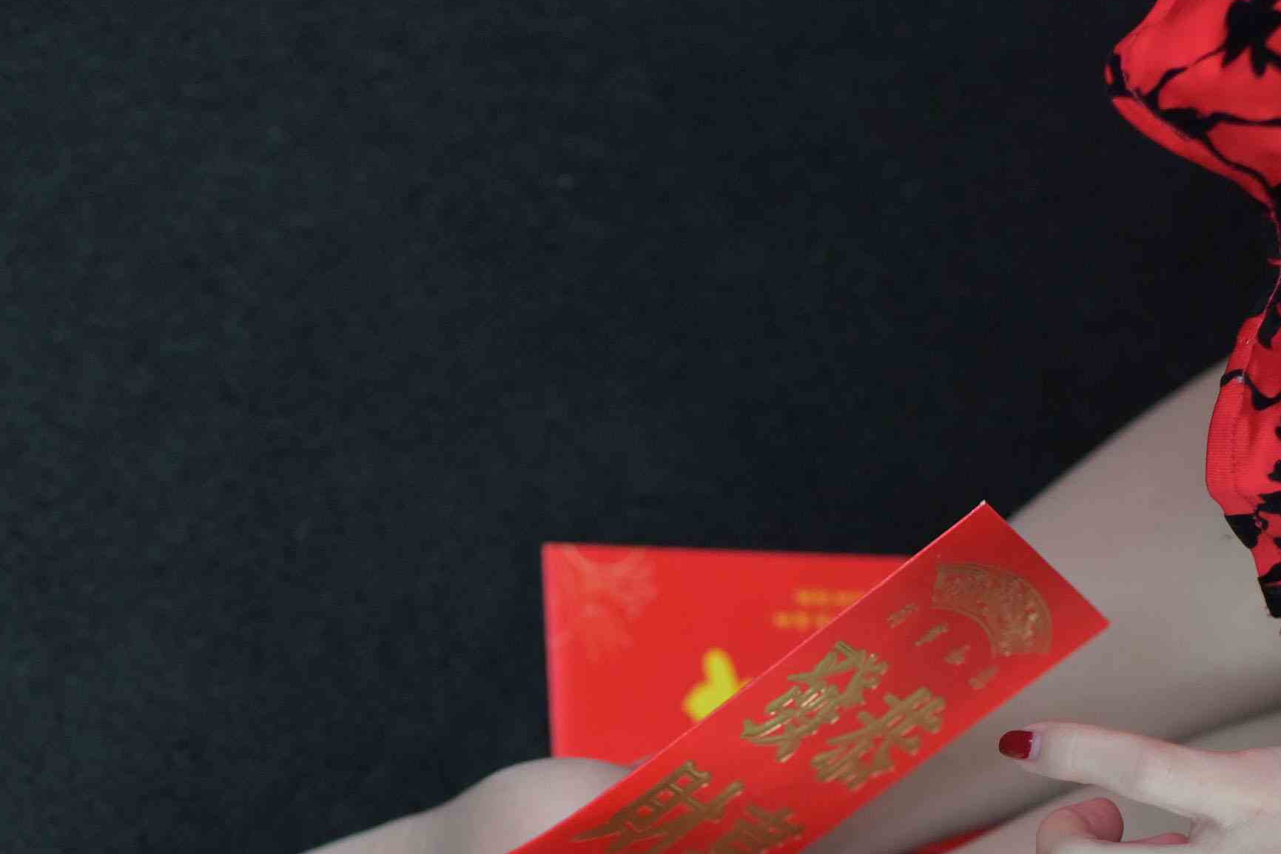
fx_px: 3309
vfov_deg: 14.1
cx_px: 429
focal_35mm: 93
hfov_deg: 21.8
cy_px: 1124
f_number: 2.8
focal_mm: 35
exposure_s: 1/160
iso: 800
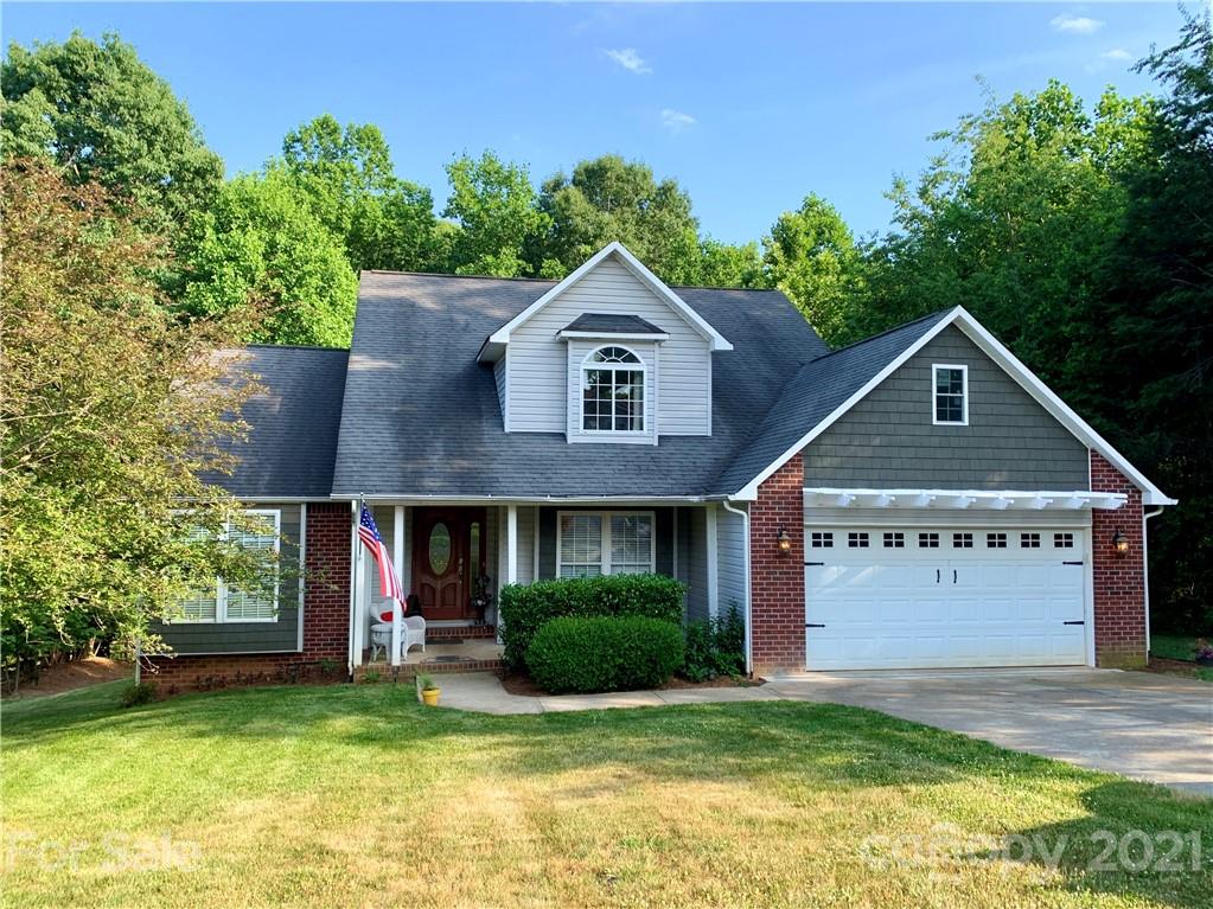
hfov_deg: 67.3
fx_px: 911
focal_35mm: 26
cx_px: 606
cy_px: 454
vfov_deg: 53.1
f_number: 1.8
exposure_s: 1/485
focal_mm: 4.25
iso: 25
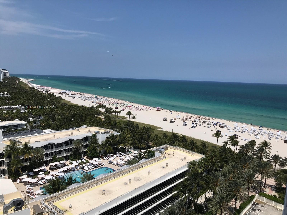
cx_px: 144
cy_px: 108
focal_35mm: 28
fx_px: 232
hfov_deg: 63.4
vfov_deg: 49.7
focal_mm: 3.99
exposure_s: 1/5988
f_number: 1.8
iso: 25
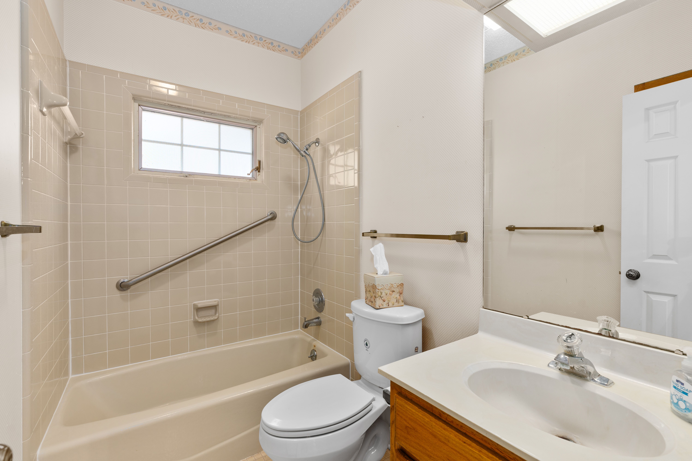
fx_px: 308
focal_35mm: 16
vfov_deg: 73.7
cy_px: 230
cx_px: 346
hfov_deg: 96.7
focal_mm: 16
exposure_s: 1/60
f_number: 7.1
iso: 320
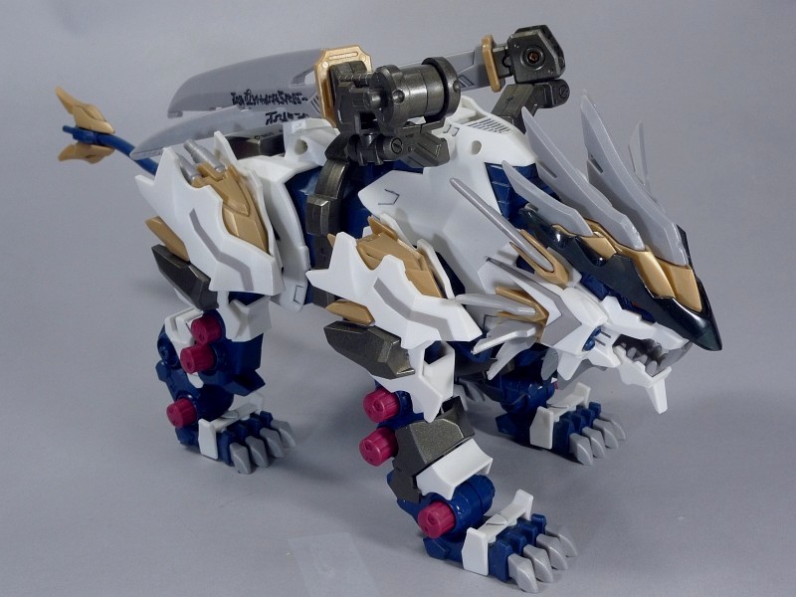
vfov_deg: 24.4
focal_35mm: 60
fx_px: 1380
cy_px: 298
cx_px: 398
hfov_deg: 32.2
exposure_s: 1/15
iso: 200
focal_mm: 12.8
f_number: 8
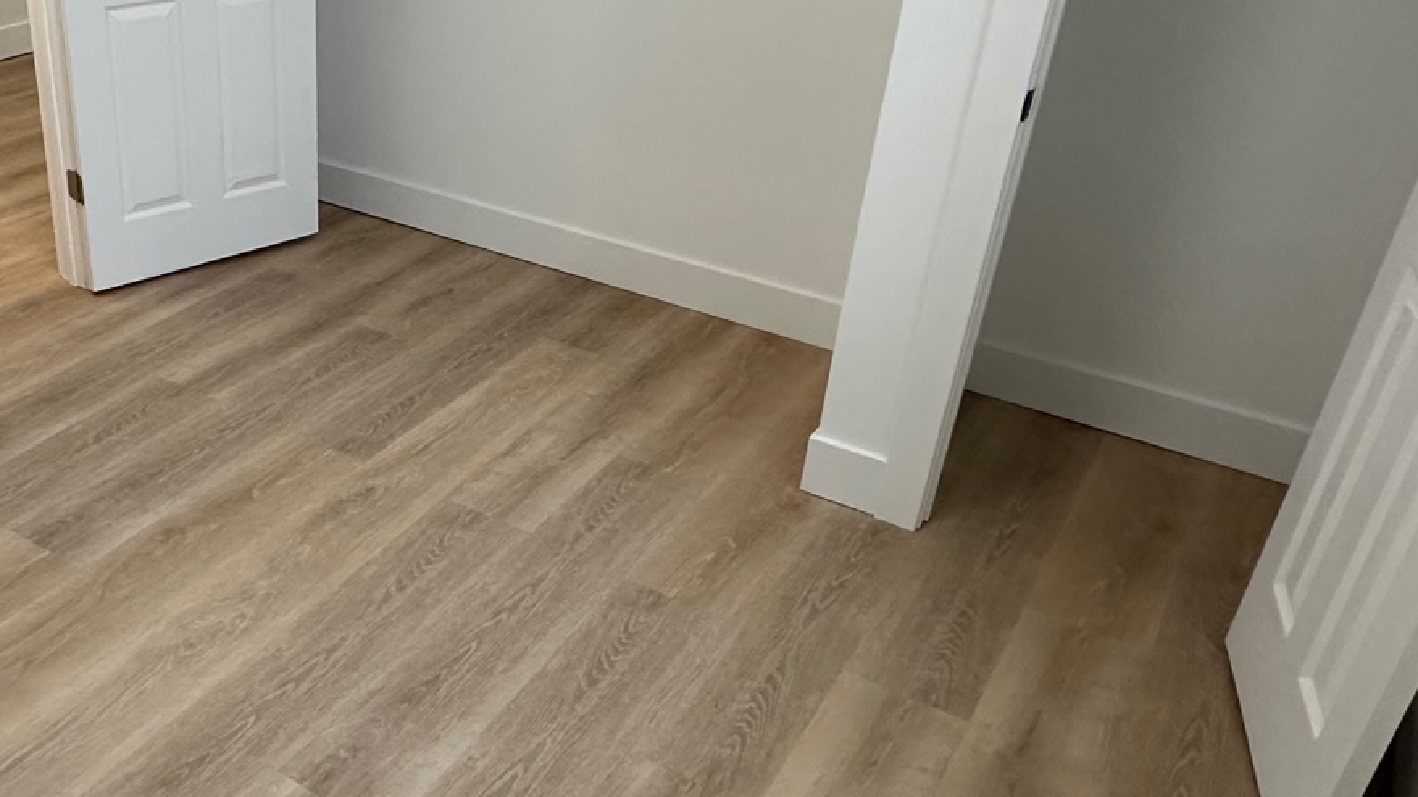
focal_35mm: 35
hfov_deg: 54.2
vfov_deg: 33.6
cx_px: 366
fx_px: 1316
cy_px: 339
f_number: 2.2
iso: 250
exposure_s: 1/120
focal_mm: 2.22
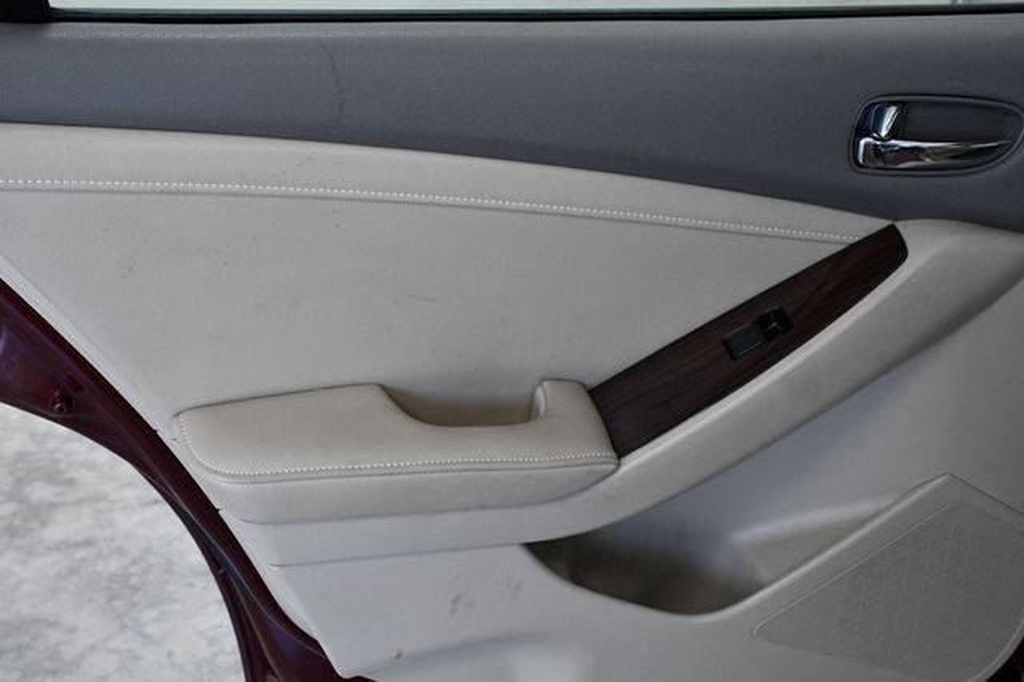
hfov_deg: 33.4
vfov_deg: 22.6
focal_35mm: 60
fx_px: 1706
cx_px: 512
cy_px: 341
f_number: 9
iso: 2500
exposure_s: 1/320
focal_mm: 40
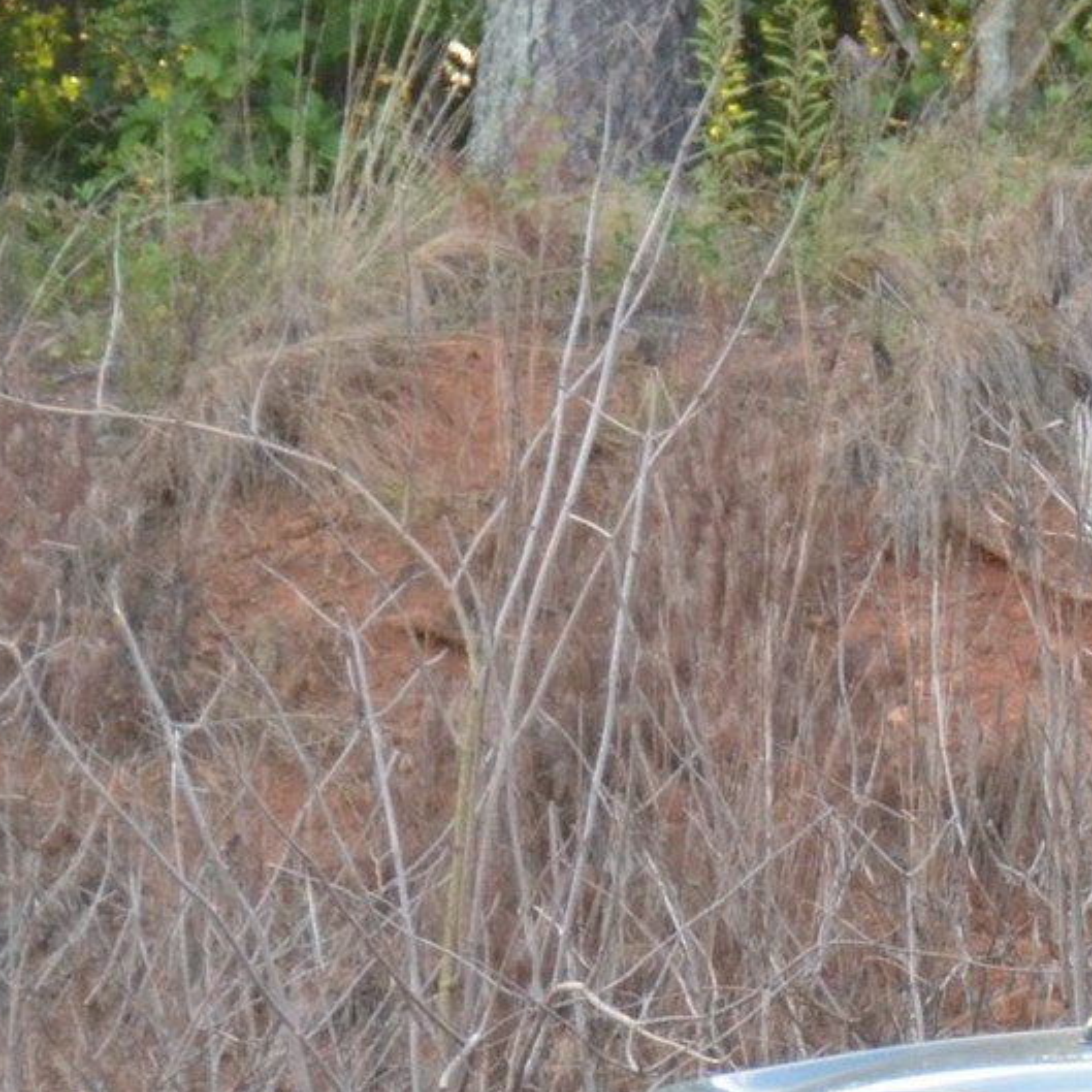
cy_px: 1292
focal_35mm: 421
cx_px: 2415
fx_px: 15026
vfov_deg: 4.2
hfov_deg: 4.1
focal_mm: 70
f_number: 5
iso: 1600
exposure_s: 1/500
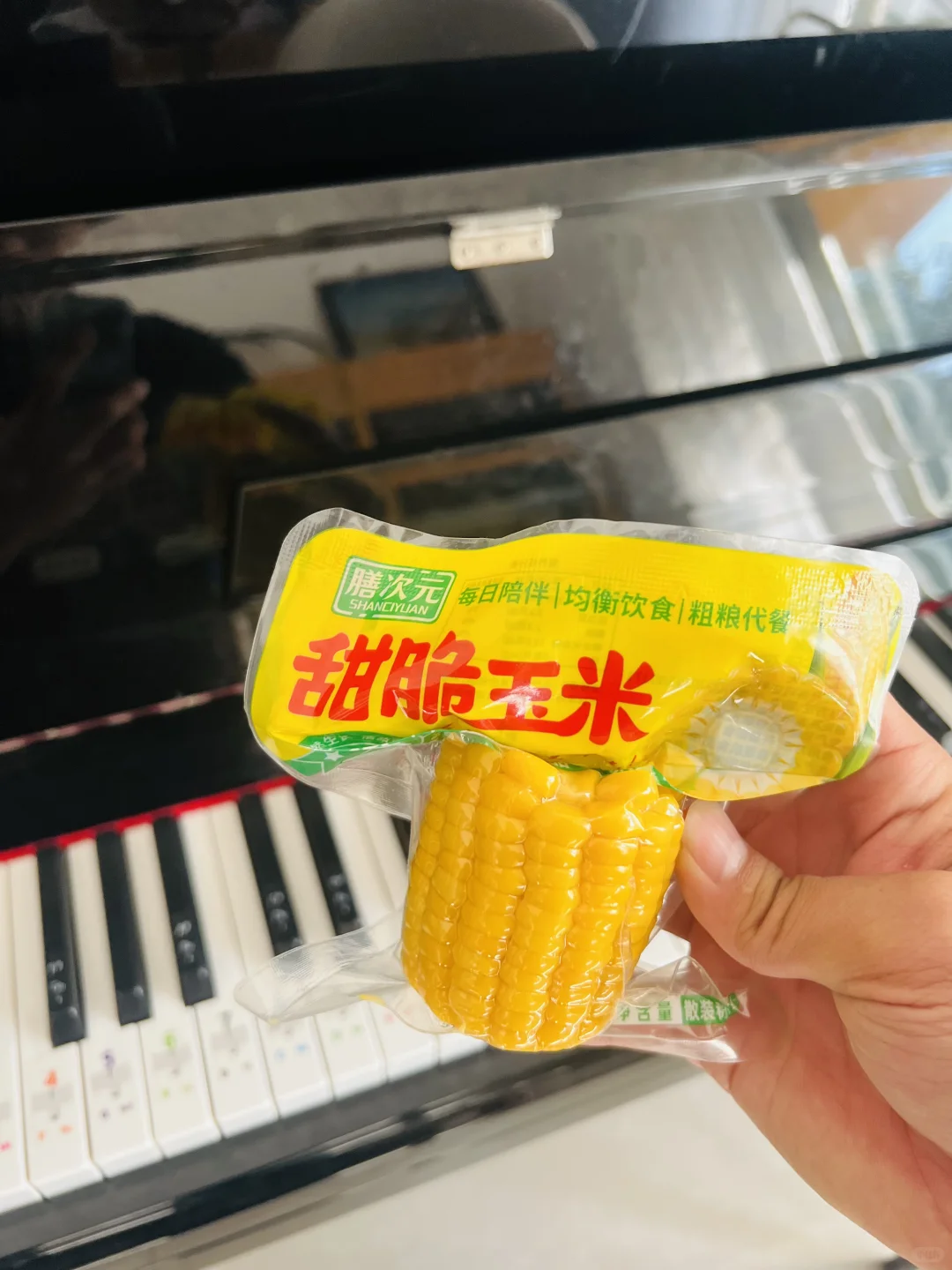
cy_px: 635
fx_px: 953
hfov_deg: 53.1
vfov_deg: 67.3
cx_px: 476
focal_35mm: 26
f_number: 1.5
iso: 125
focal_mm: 5.7
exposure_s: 1/110
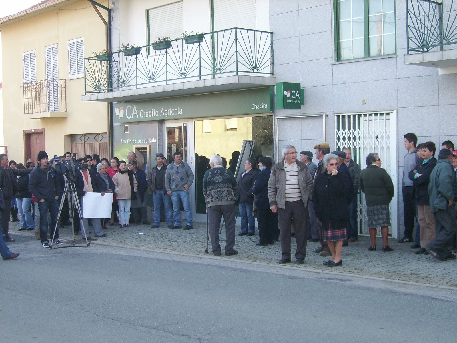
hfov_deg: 34.9
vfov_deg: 26.6
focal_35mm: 55
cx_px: 228
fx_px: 726
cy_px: 172
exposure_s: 1/78
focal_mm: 9.16
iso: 100
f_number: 3.4
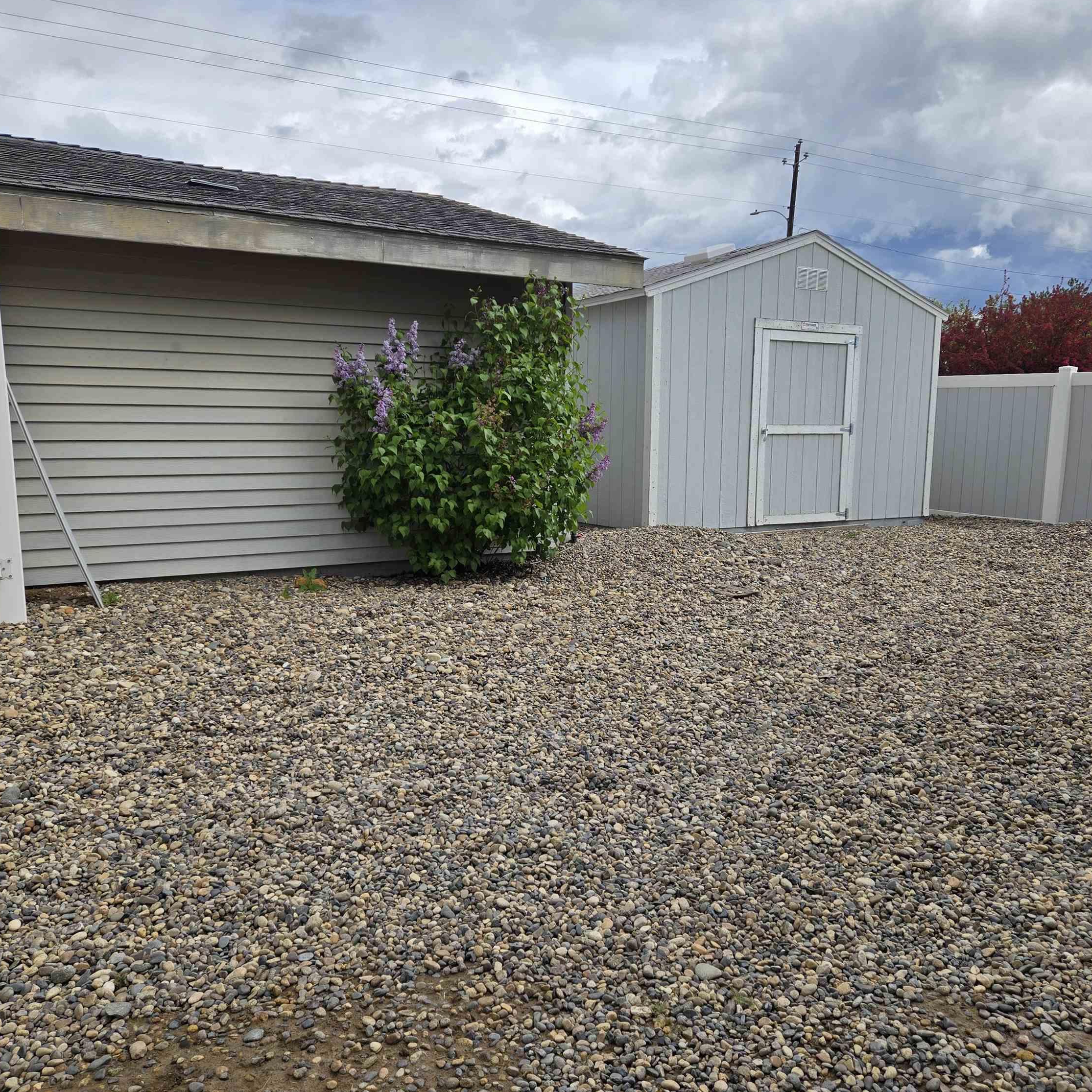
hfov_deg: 57.3
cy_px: 549
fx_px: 999
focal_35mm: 28
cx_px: 550
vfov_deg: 57.3
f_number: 1.8
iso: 25
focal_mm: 5.4
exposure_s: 1/1889
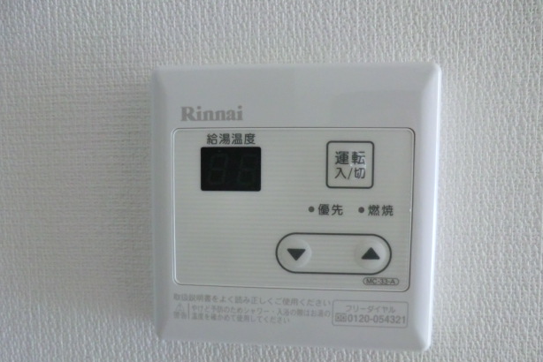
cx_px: 268
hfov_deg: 69.4
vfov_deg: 49.5
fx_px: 392
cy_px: 205
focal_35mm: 26
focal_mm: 4.3
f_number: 3.2
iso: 500
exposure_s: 1/60
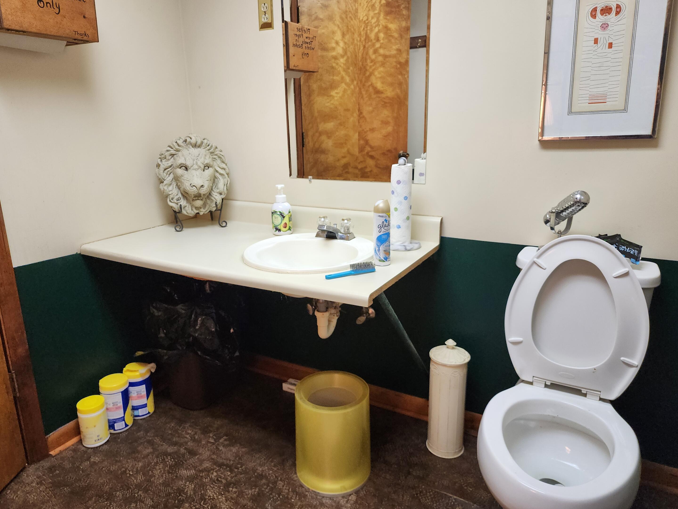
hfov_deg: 71.6
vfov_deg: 56.8
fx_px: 470
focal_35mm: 24
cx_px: 331
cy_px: 245
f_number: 1.8
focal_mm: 6.4
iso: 250
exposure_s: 1/120
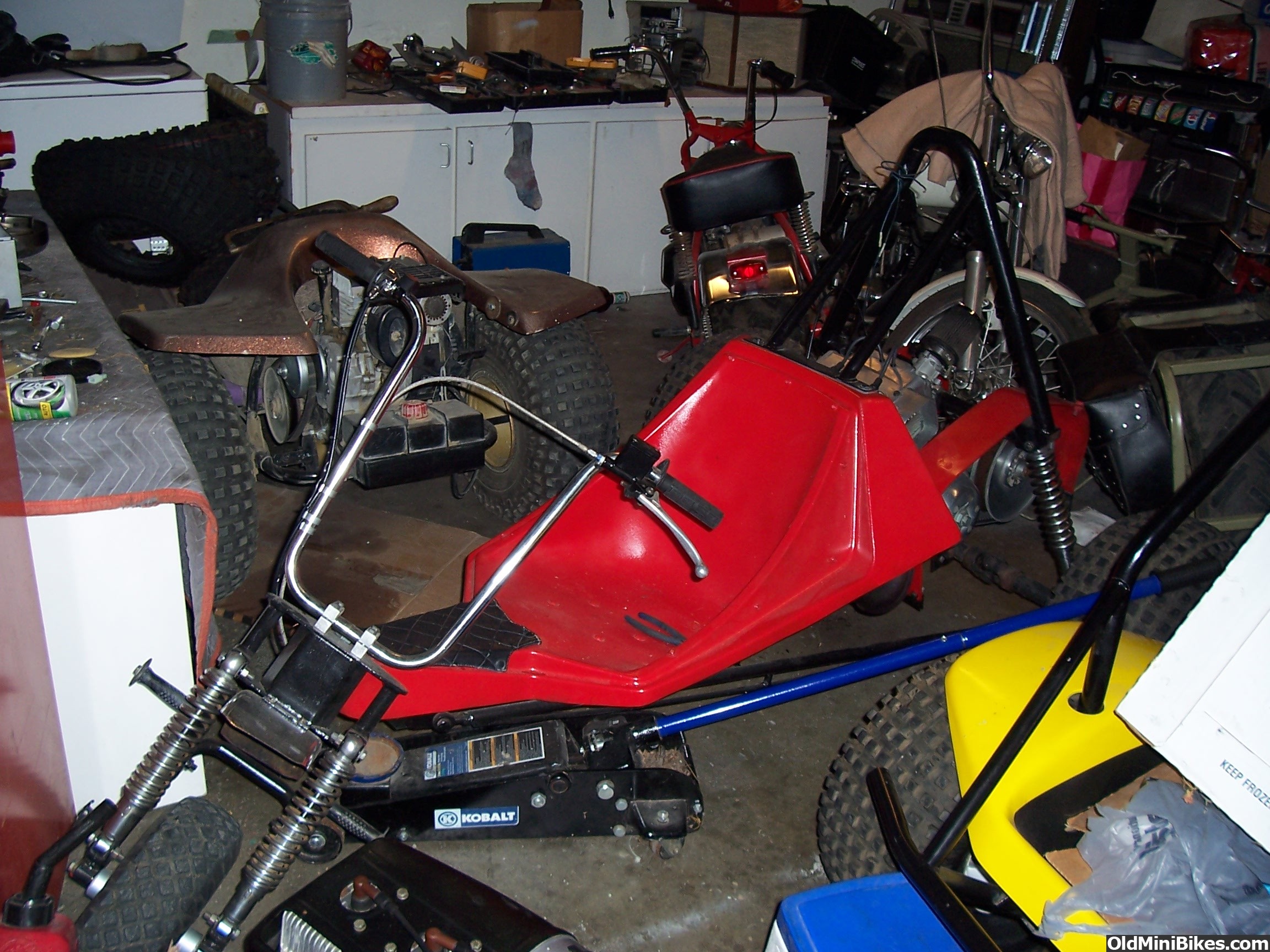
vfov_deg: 41.8
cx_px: 635
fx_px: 1247
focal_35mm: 34
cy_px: 476
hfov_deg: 54.0
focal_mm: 5.6
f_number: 2.7
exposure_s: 1/60
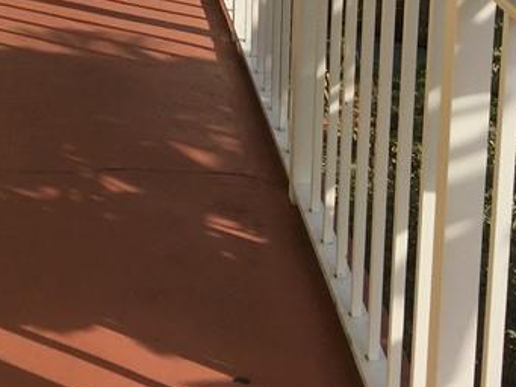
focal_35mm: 87
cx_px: 18
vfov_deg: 15.9
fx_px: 1297
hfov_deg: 21.8
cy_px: -148
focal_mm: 4.15
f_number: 2.2
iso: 32
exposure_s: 1/2825
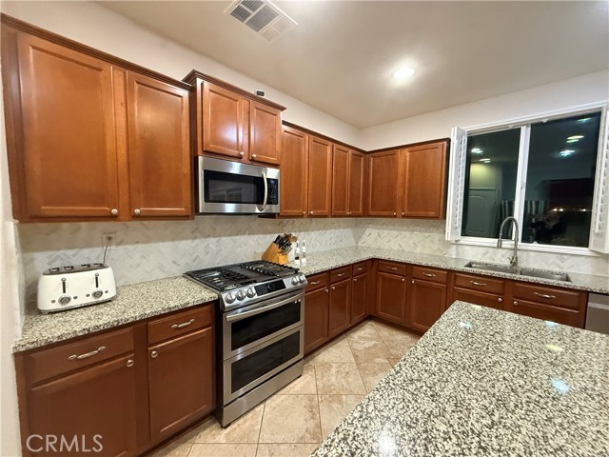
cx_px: 304
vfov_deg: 85.7
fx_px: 246
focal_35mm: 14
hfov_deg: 102.1
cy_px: 228
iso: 640
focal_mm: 2.22
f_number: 2.2
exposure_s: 1/60
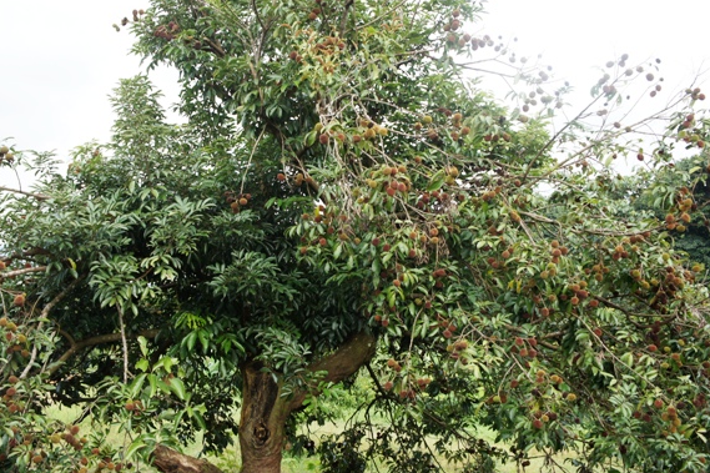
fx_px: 898
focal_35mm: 46
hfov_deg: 43.1
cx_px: 318
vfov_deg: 29.5
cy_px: 232
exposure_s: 1/125
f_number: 6.3
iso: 200
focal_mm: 27
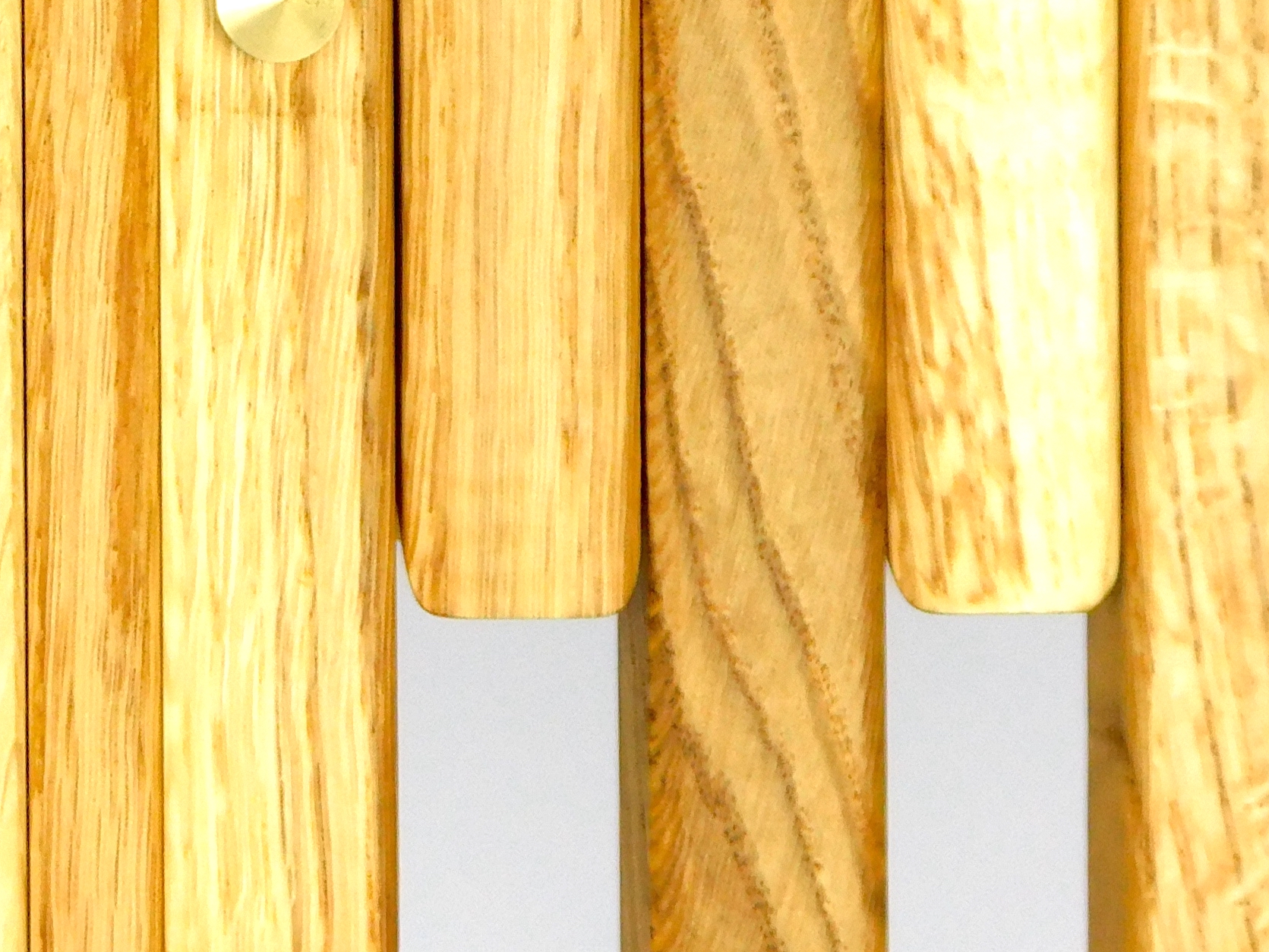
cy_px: 65
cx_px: -412
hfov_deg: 10.6
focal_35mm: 182
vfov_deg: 8.1
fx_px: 6672
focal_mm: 11.7
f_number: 4.2
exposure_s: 1/400
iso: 125
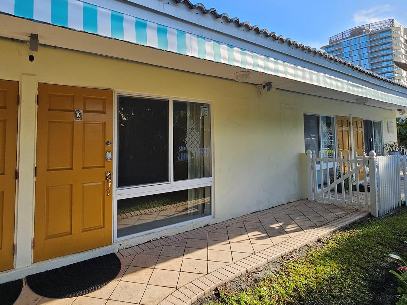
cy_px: 126
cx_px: 161
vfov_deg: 68.1
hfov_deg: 83.6
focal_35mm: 19
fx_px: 223
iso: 64
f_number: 2.2
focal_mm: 2.2
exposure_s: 1/805
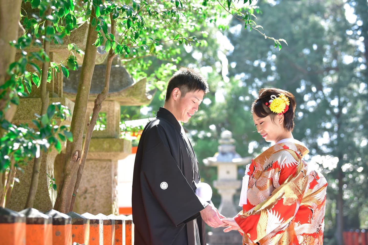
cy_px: 122
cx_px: 184
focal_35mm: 86
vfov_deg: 15.9
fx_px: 879
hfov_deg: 23.6
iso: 1000
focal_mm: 86
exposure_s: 1/500
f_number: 4
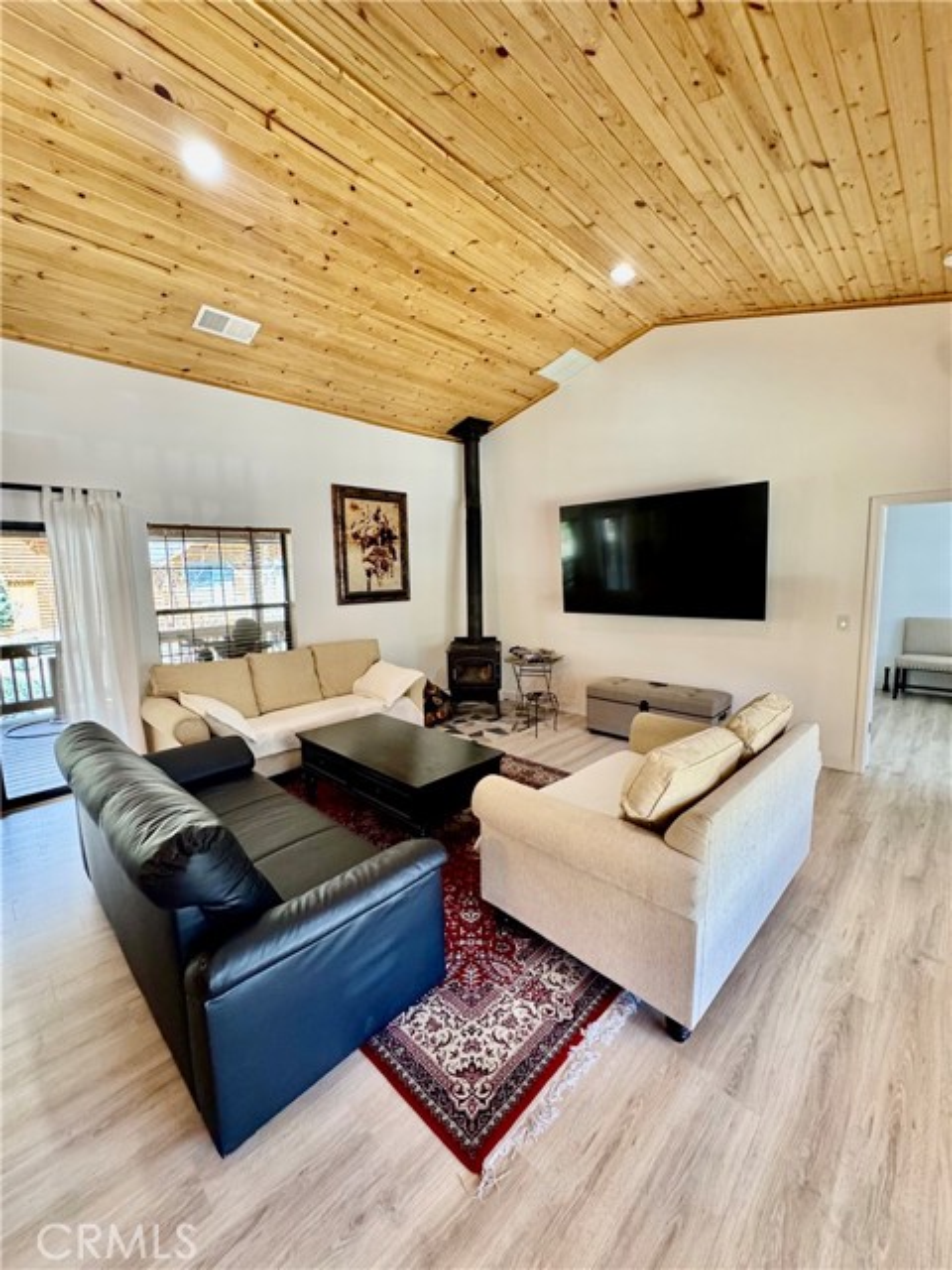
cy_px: 635
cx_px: 476
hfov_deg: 85.7
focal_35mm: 14
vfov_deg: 102.1
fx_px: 513
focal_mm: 2.22
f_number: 2.2
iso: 320
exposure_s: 1/120
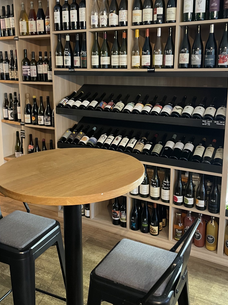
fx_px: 316
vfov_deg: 51.1
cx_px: 103
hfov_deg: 39.6
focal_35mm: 36
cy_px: 129
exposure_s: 1/25
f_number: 1.6
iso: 500
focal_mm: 4.2
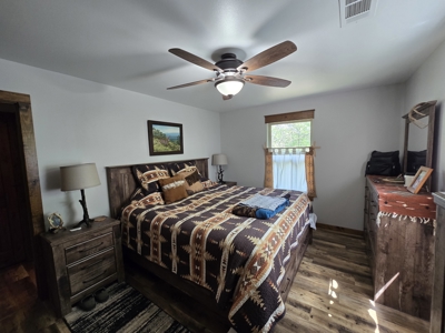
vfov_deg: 89.9
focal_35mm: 13
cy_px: 166
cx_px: 222
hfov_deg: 106.2
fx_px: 167
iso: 160
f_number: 2.2
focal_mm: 2.2
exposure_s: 1/60
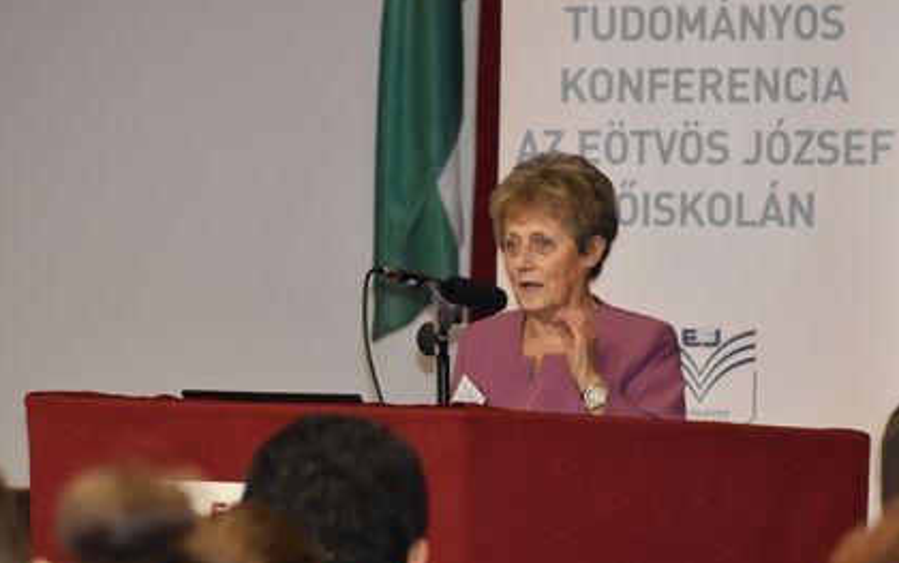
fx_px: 7544
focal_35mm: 308
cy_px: 392
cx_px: 478
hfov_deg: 6.8
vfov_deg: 4.3
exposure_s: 1/80
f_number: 4.8
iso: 1600
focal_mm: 135
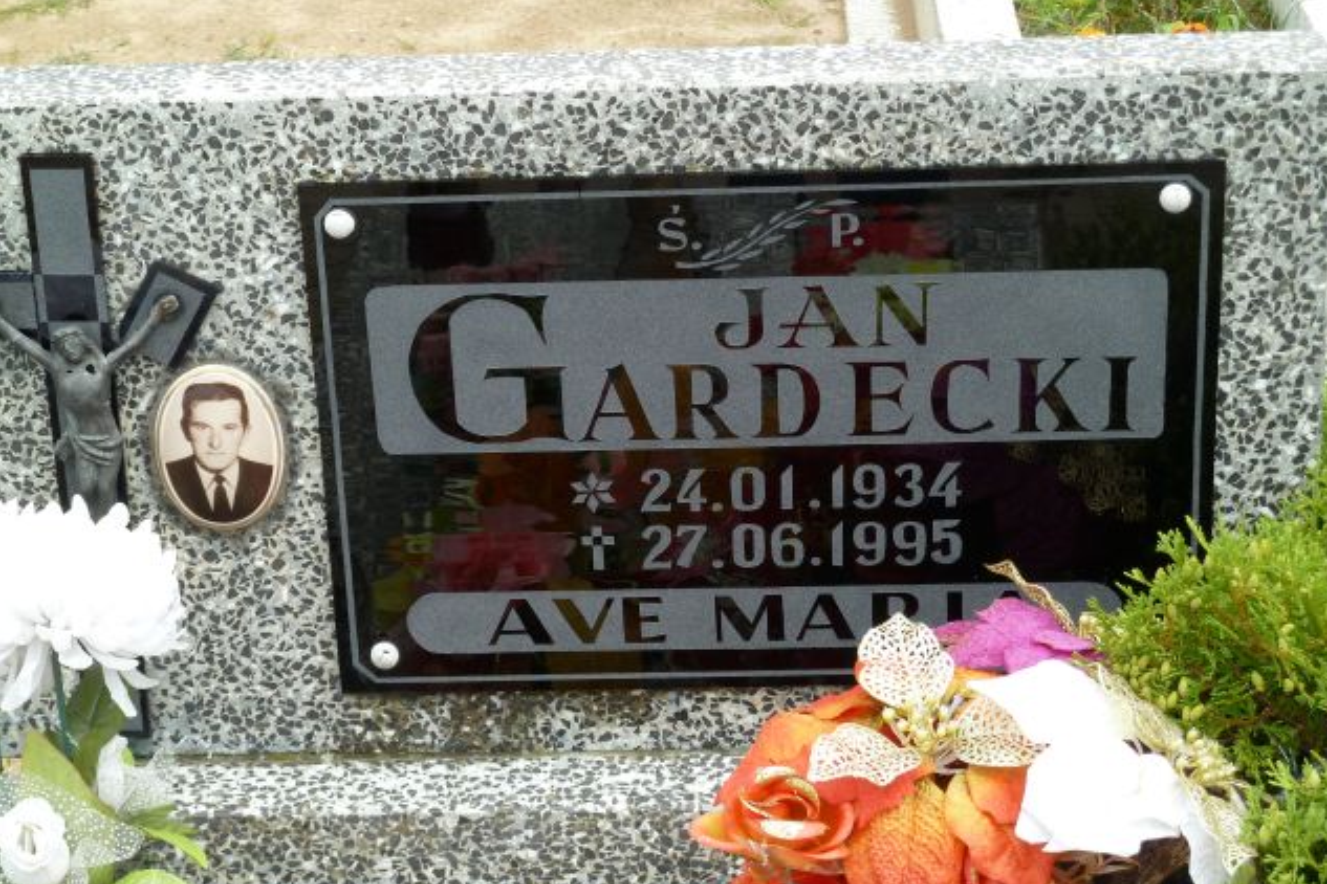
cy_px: 432
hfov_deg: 24.8
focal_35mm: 82
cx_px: 669
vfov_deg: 16.7
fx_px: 3022
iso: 80
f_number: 4.2
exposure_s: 1/160
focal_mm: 12.8
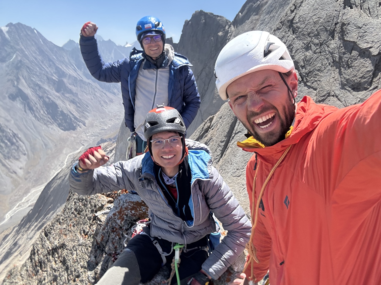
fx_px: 253
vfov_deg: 58.9
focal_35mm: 23
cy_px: 142
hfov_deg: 73.9
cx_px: 190
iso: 25
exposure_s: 1/487
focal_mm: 2.69
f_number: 1.9
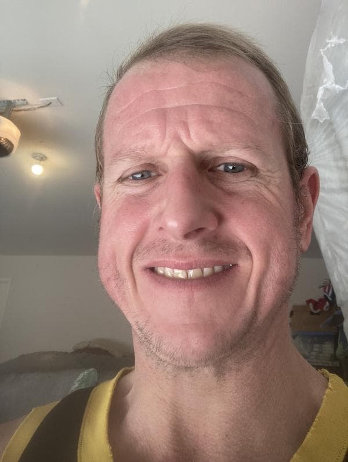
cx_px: 174
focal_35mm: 32
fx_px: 428
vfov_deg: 56.8
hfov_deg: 44.2
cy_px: 231
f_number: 2.2
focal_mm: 2.87
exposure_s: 1/120
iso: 64
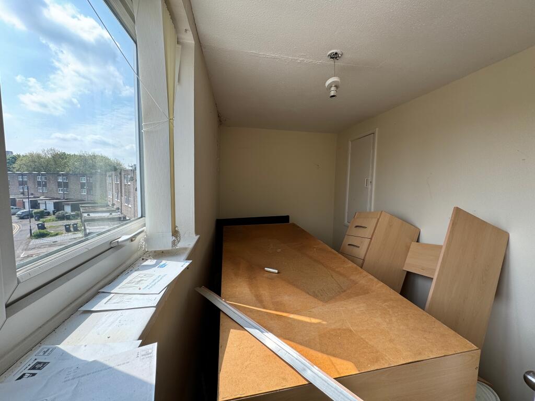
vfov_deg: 85.7
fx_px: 216
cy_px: 200
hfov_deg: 102.1
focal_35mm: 14
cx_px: 268
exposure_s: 1/190
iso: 40
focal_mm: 2.22
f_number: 2.2
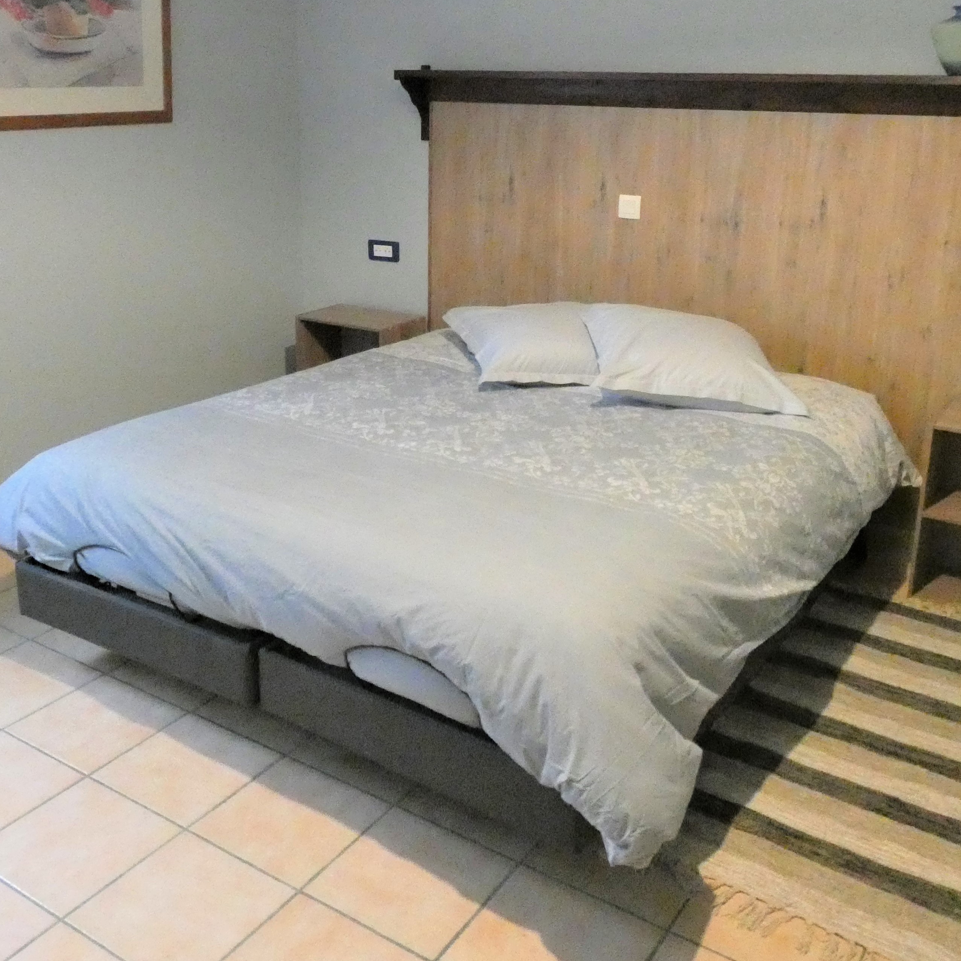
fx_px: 1068
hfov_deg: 48.4
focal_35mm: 34
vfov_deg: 48.1
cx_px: 440
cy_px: 368
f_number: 2.8
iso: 1250
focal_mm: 3.6
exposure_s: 1/60
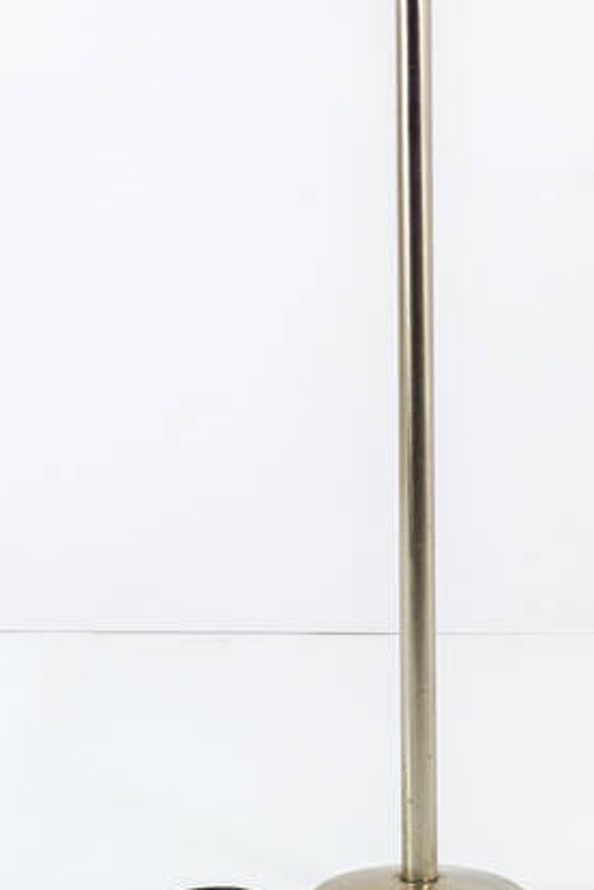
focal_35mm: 130
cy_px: 128
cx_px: 420
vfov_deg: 15.6
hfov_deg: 10.5
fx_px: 3215
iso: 100
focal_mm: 50
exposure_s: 1/160
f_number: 10
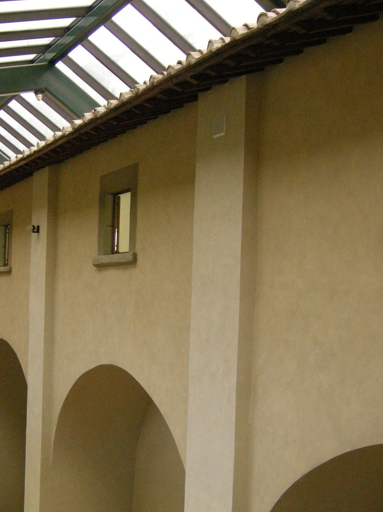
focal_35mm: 61
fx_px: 900
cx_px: 109
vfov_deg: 31.4
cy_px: 342
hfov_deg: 23.8
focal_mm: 7.5
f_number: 2.7
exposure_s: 1/15
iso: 400
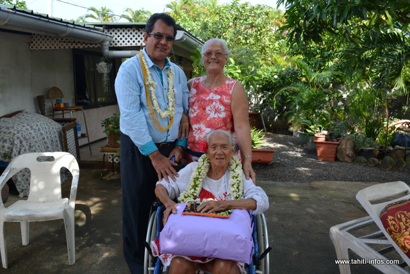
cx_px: 205
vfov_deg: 40.0
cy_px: 137
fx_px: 376
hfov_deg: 57.2
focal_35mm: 33
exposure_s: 1/160
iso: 200
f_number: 6.3
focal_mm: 22
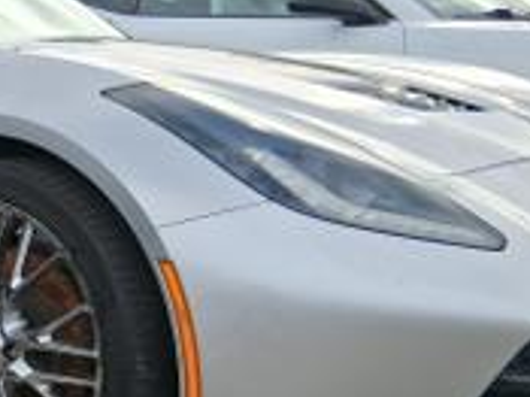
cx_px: -142
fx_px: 1148
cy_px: 349
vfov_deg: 19.3
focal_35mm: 75
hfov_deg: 23.3
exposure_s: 1/644
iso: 25
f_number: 1.8
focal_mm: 3.98
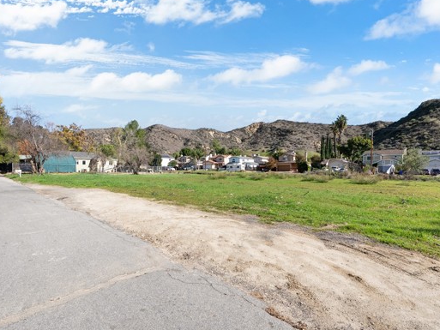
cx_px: 224
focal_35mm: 18
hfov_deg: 87.7
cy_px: 170
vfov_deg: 71.6
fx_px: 229
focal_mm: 15
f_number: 9
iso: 250
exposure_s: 1/100
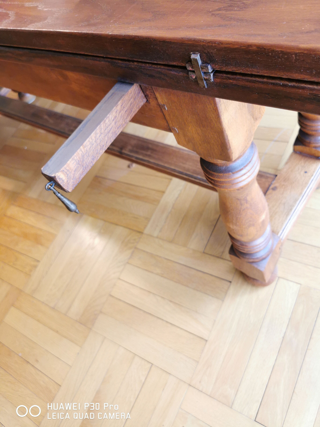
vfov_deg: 65.3
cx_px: 160
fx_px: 333
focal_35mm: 27
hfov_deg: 51.4
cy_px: 214
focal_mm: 5.56
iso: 100
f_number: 1.6
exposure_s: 1/50
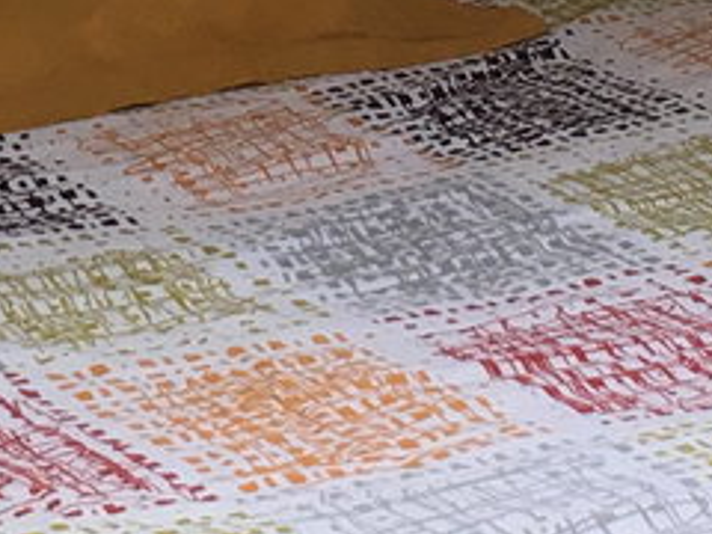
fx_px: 3970
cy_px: -270
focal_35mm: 193
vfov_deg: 7.6
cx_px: 353
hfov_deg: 10.2
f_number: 2.2
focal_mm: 4.15
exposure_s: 1/33
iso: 40
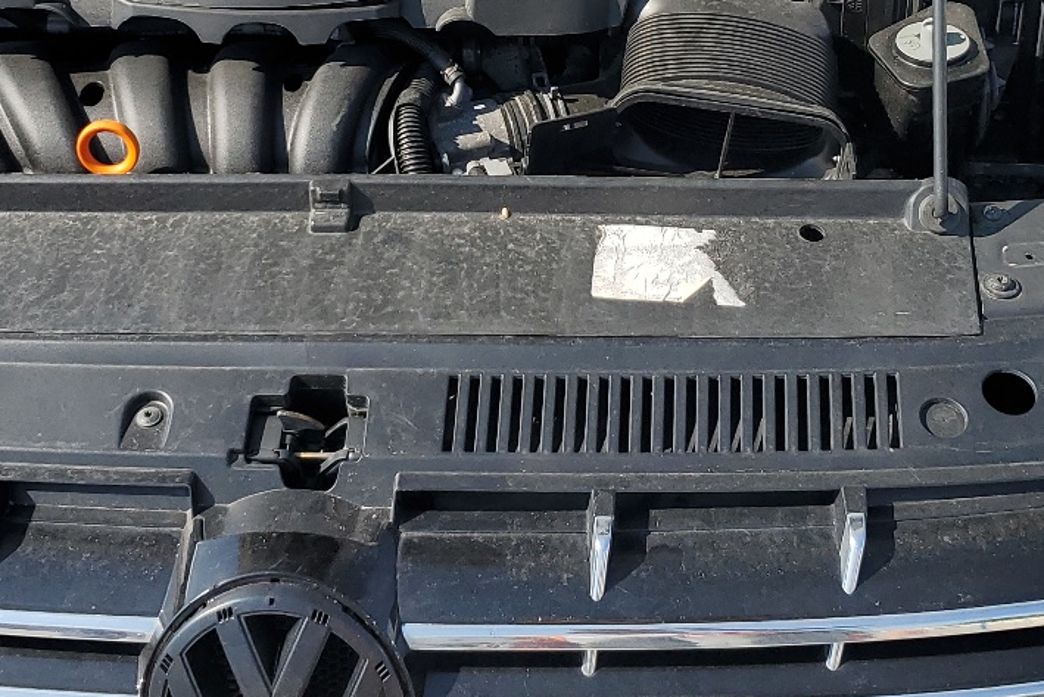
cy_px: 155
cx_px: 482
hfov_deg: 32.9
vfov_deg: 22.0
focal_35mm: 61
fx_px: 1769
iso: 50
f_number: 1.5
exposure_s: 1/2500
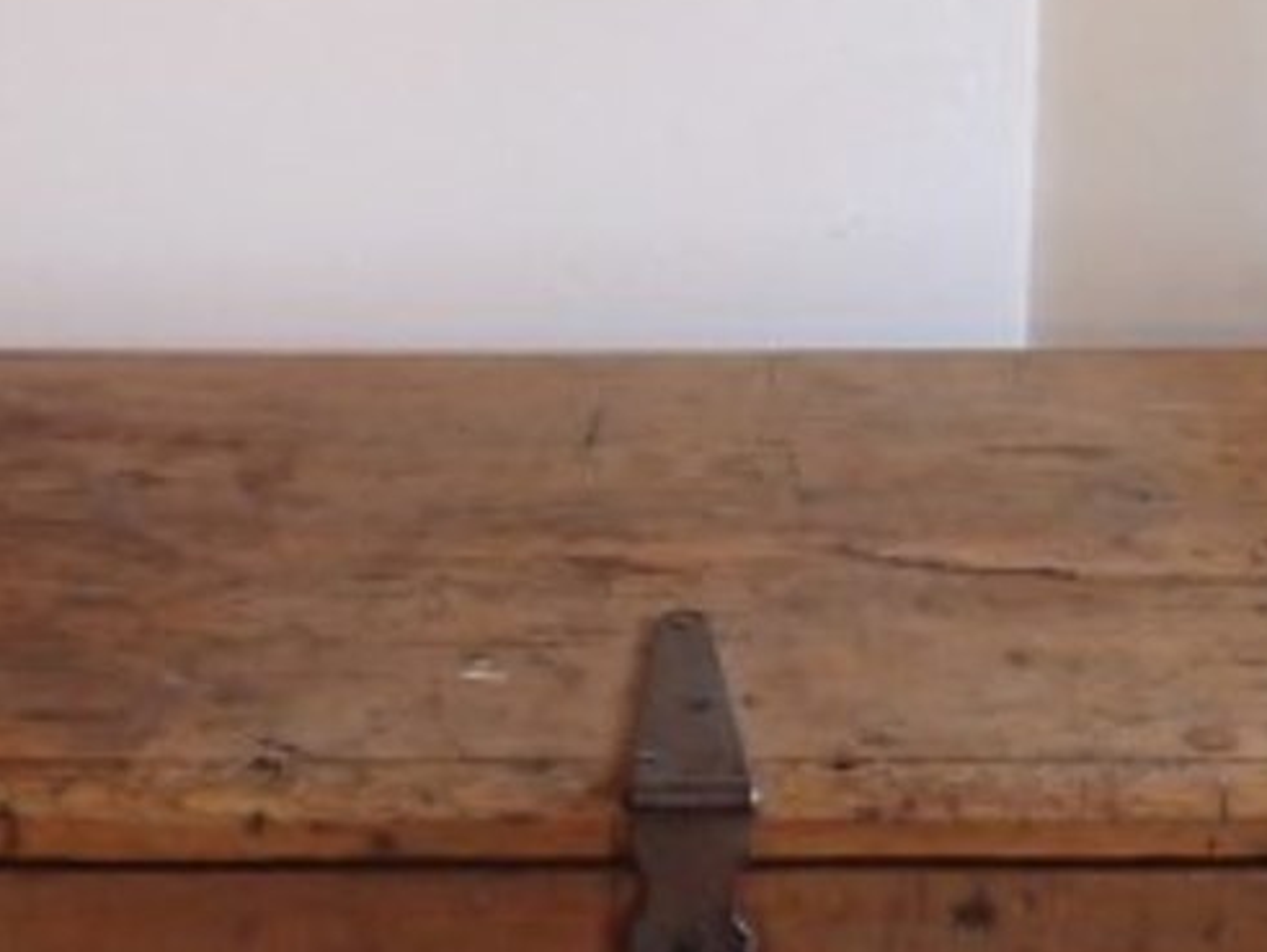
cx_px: 652
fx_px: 2820
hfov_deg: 25.3
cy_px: 579
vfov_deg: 19.1
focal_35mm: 77
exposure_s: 1/30
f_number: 2
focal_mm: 4.5
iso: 640
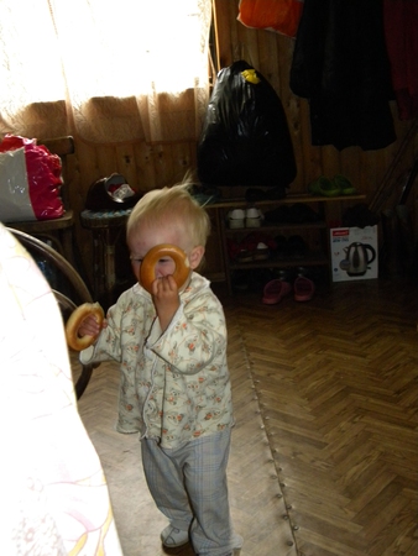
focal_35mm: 41
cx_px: 209
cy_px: 278
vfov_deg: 45.8
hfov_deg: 35.2
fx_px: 659
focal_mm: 7.3
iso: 400
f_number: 3.8
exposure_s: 1/30
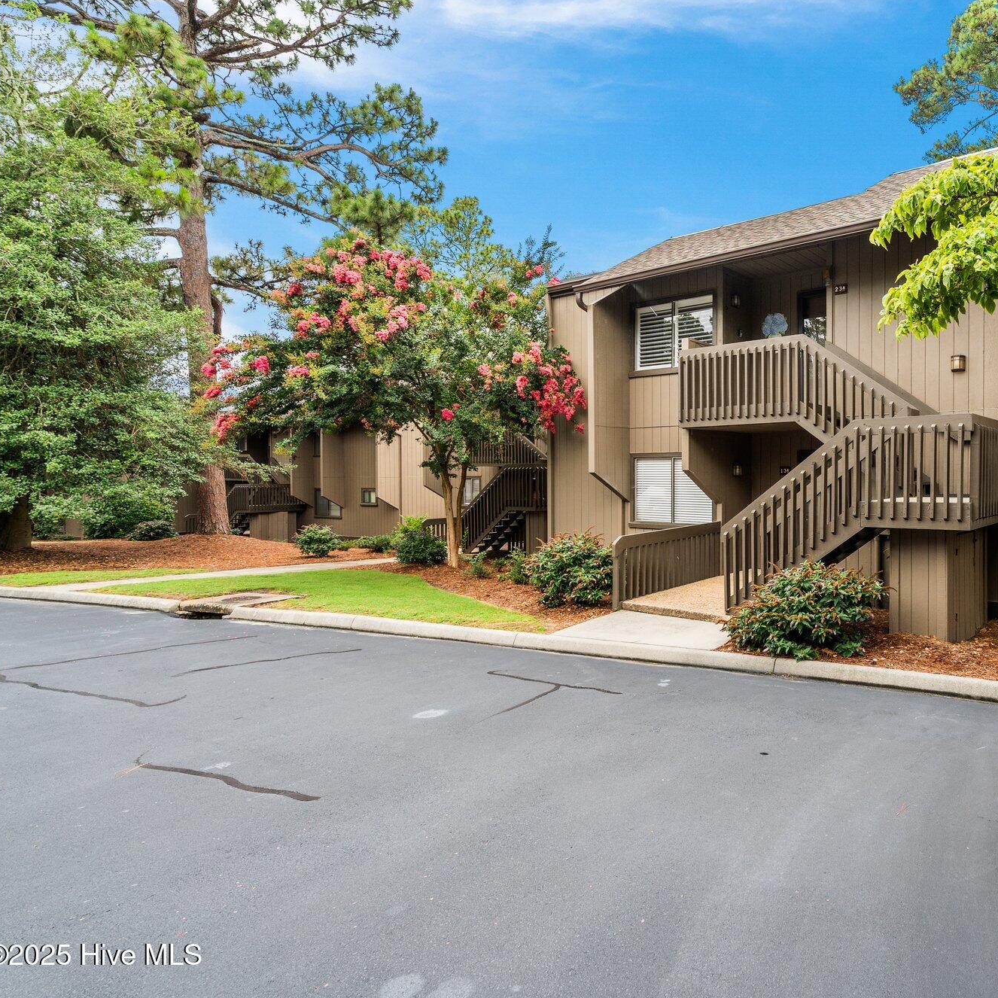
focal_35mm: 21
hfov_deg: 67.4
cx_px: 753
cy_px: 488
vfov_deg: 72.1
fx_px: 685
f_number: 8
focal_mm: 16
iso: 400
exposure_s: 1/125
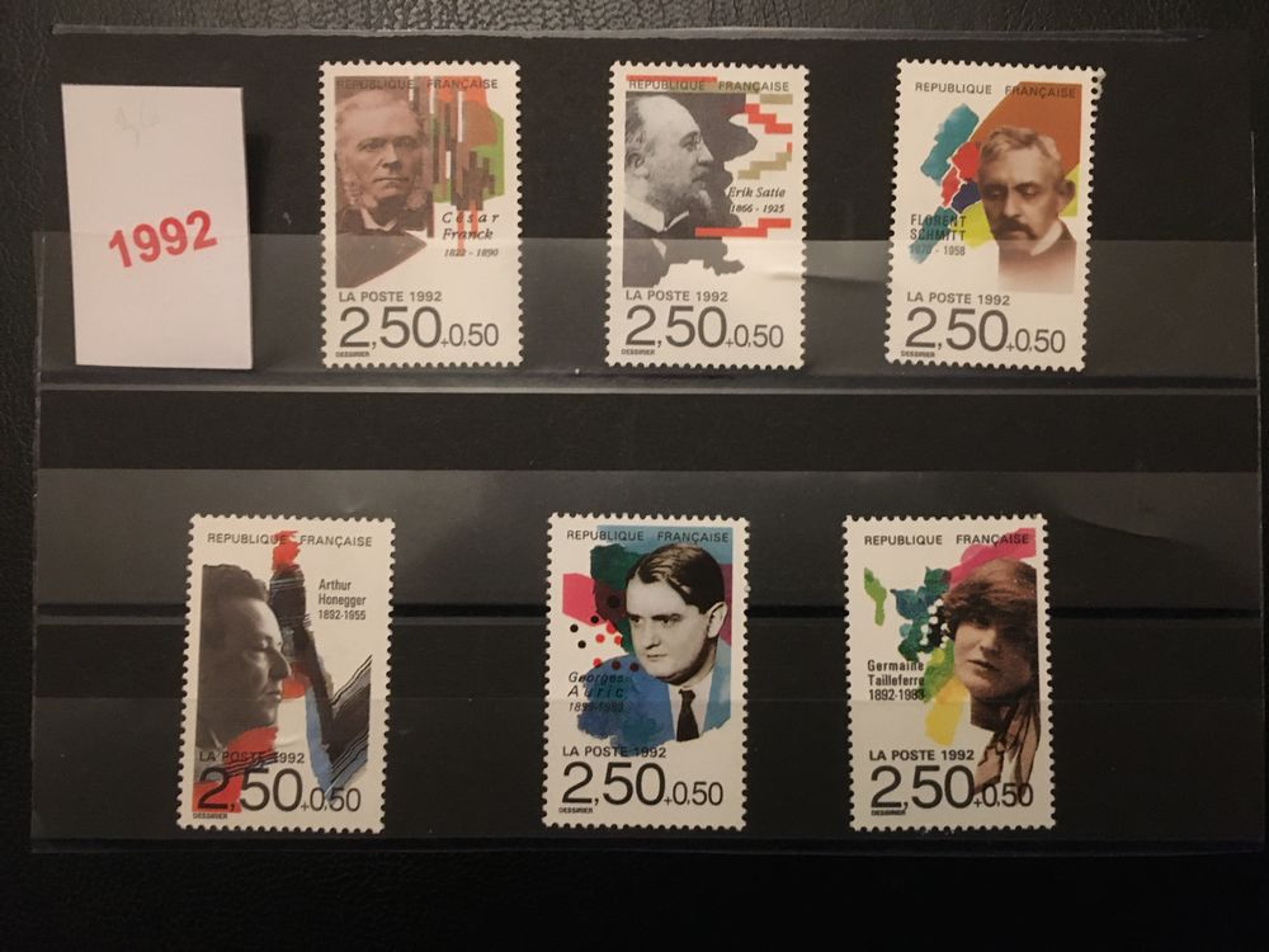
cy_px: 476
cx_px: 634
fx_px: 1063
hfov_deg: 61.7
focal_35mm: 29
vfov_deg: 48.2
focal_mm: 4.15
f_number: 2.2
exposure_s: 1/17
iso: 400
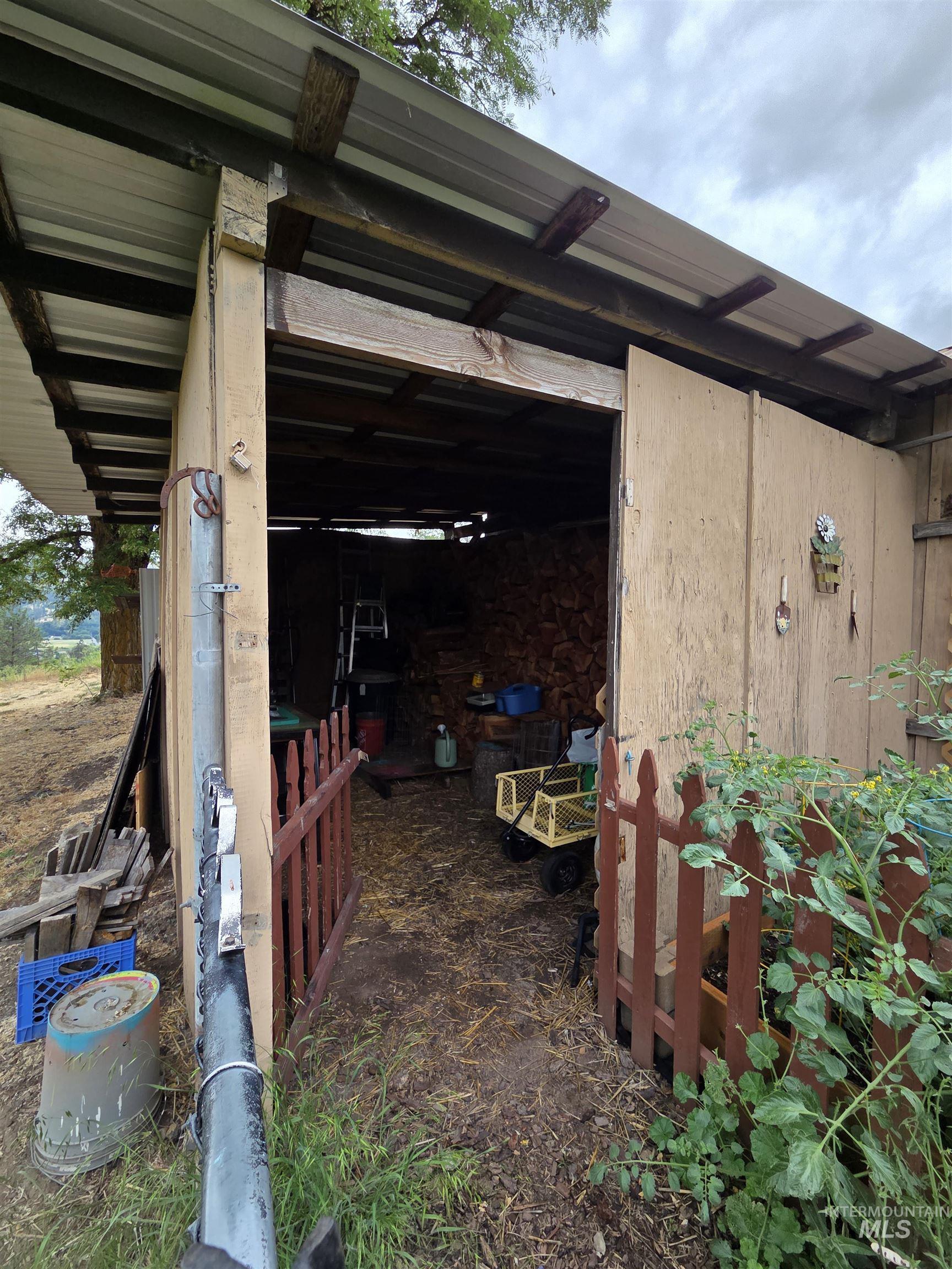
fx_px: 477
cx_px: 476
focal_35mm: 13
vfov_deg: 106.2
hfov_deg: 89.9
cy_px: 634
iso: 50
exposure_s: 1/497
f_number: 2.2
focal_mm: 2.2
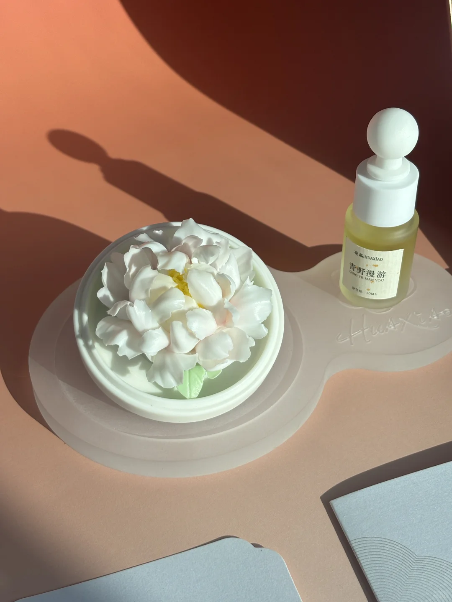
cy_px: 301
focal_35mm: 52
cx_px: 226
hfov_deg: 28.0
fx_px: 905
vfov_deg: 36.8
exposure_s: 1/1812
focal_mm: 5.96
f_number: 1.6
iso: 40
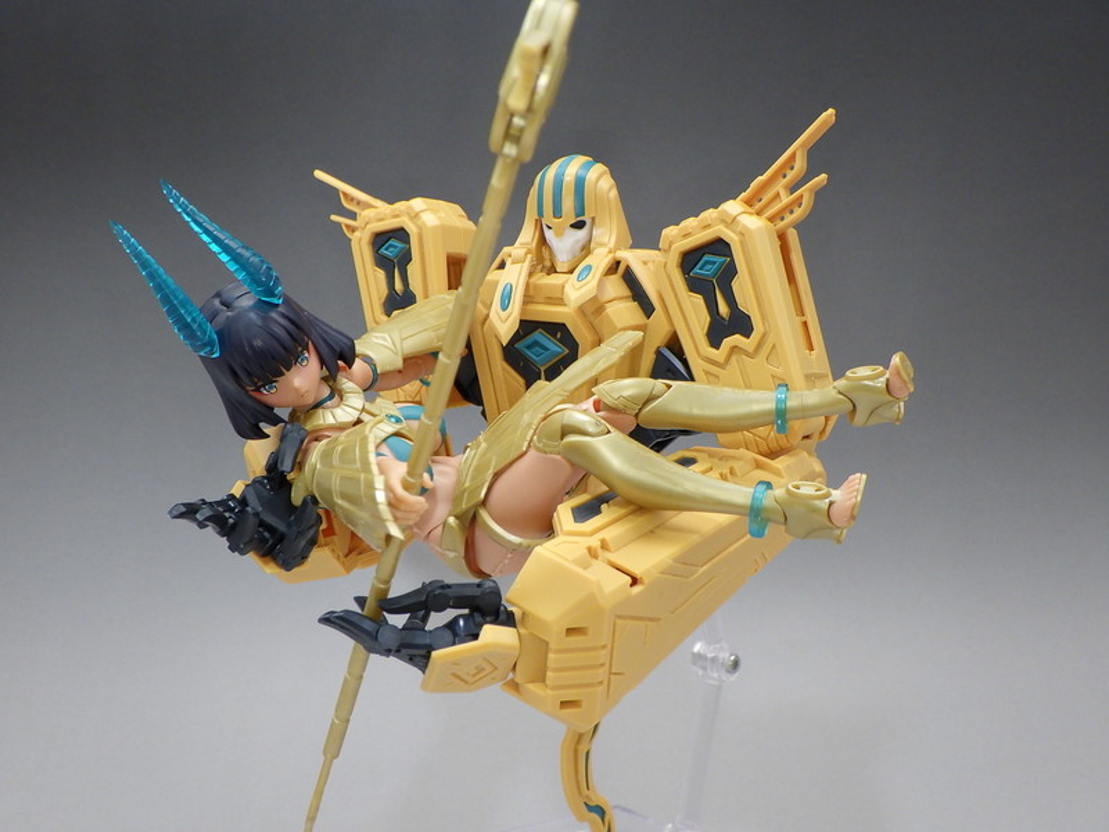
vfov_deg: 34.3
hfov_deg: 44.8
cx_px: 554
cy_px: 416
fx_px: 1346
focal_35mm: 42
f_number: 4.2
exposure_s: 1/60
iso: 320
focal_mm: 7.5
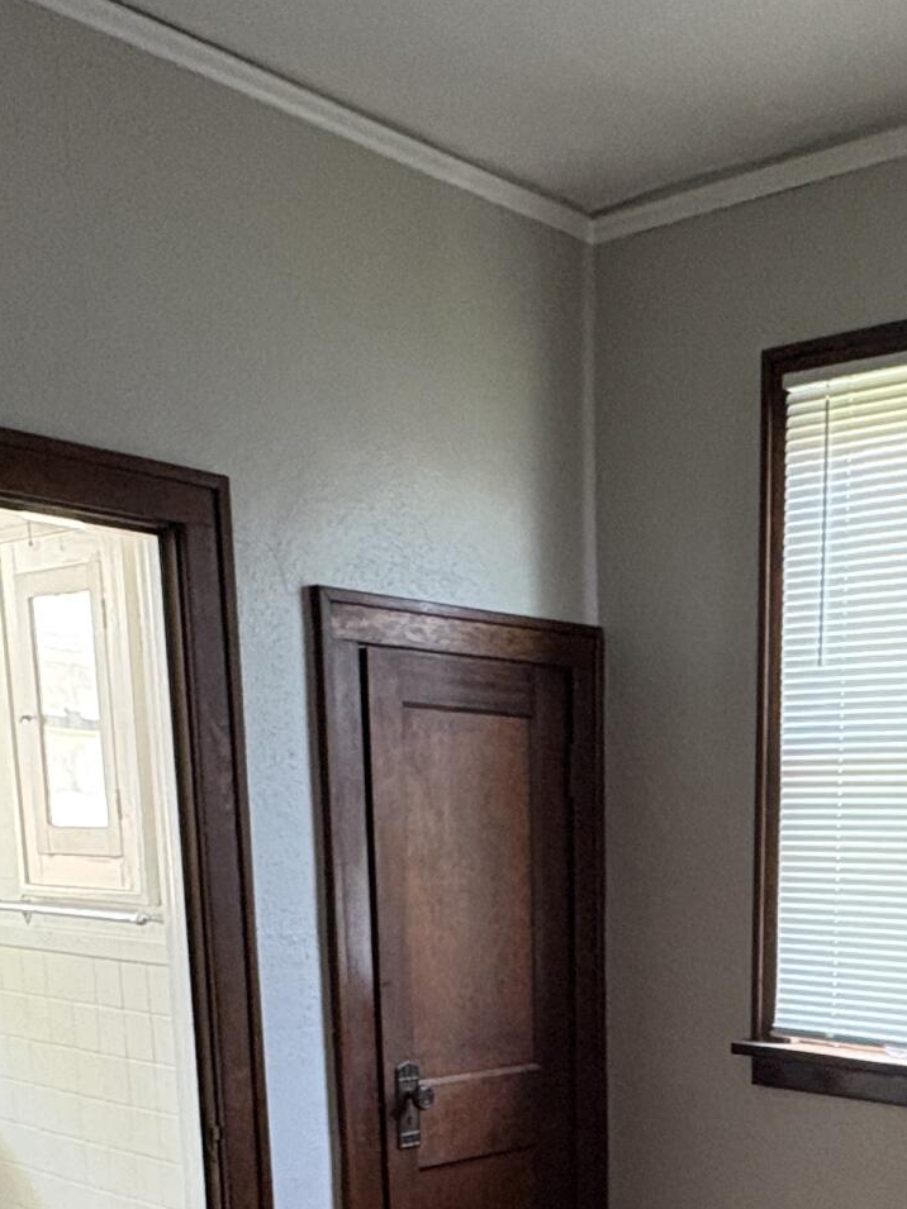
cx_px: 799
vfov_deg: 38.1
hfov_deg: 31.5
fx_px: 1538
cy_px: 1217
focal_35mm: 44
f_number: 2.2
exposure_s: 1/60
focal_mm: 2.22
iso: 400
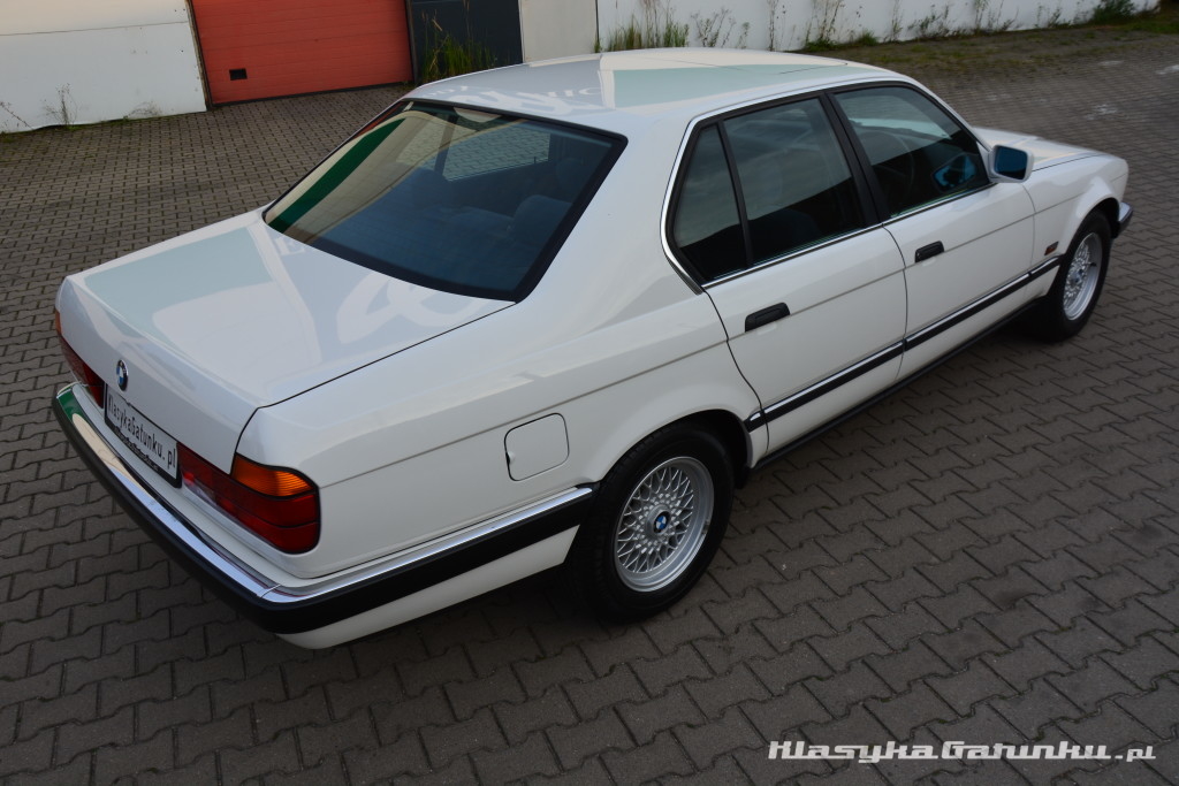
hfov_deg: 59.5
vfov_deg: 41.7
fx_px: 1032
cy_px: 393
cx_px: 590
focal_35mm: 32
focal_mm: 21
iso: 200
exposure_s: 1/80
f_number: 10
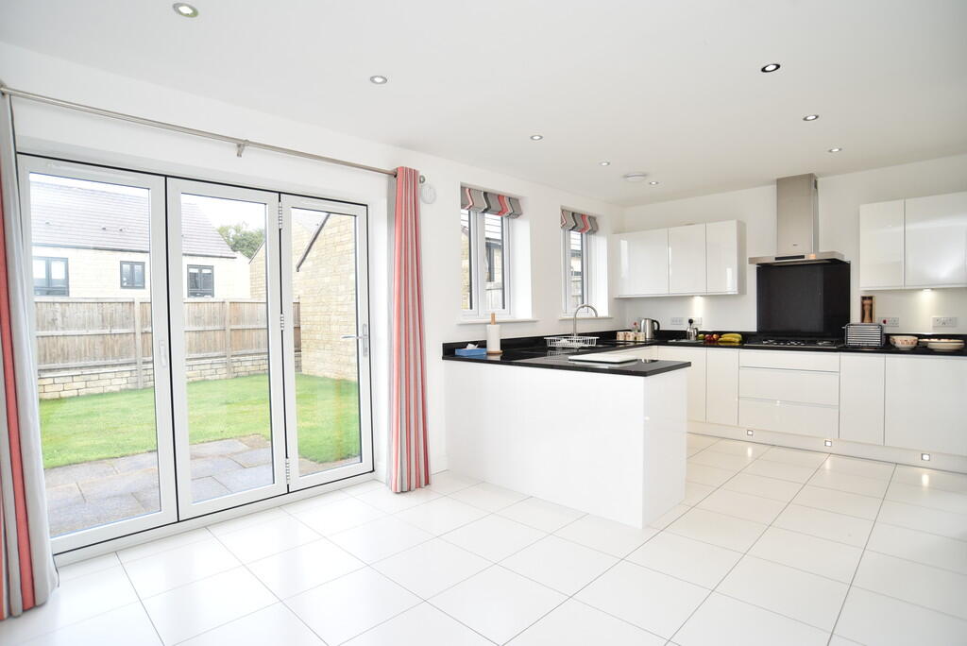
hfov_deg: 90.0
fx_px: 484
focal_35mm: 18
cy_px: 323
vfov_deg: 67.5
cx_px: 484
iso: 500
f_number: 7.1
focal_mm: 18
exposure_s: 1/60
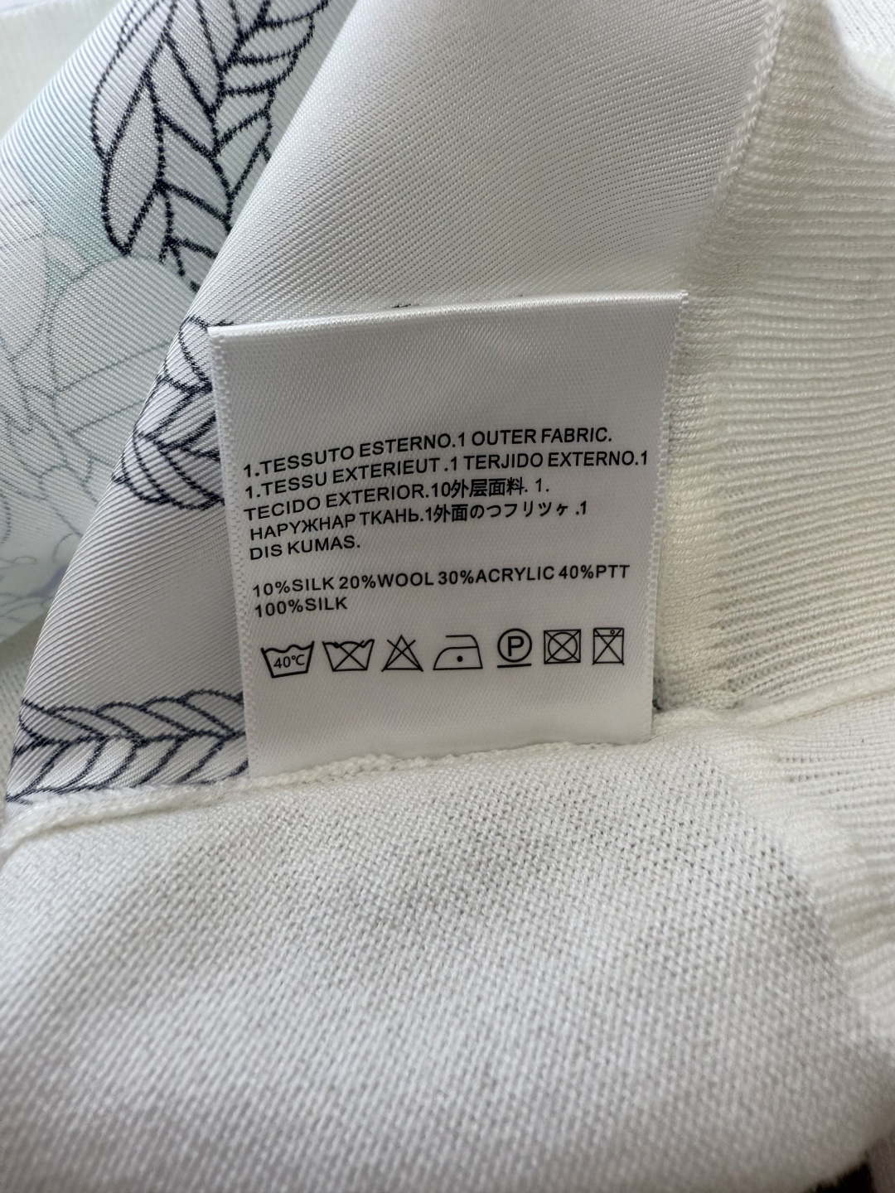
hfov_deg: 56.8
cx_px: 448
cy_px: 596
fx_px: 827
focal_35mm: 24
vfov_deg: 71.6
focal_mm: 2.22
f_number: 2.2
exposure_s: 1/100
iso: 40
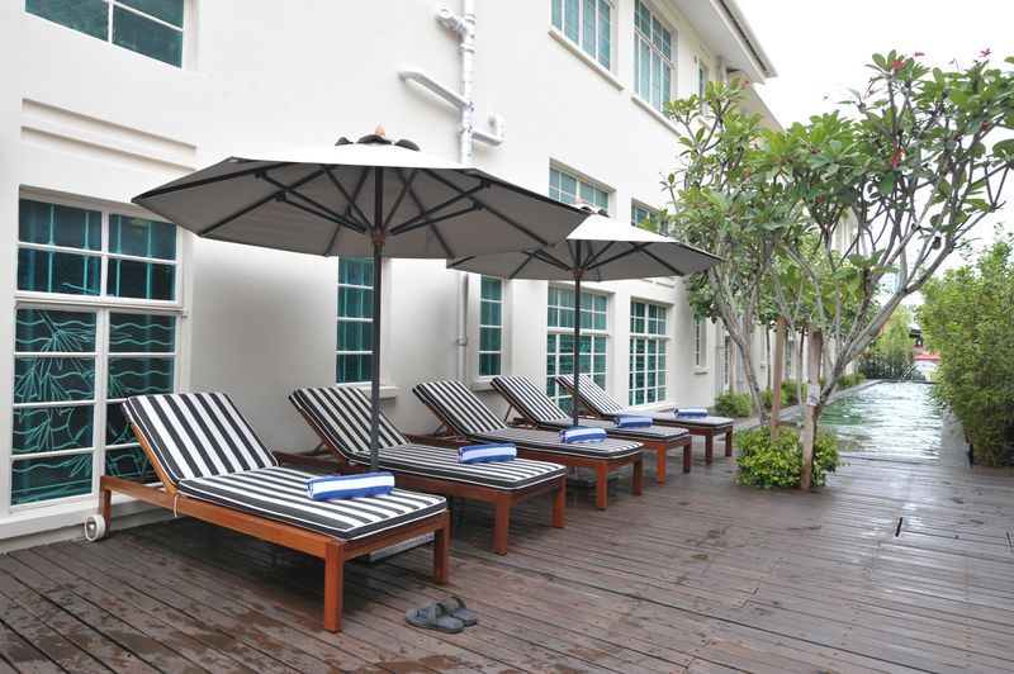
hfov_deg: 76.1
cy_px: 337
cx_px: 507
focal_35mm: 23
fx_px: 647
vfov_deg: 55.0
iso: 800
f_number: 5.6
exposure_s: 1/640
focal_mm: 23
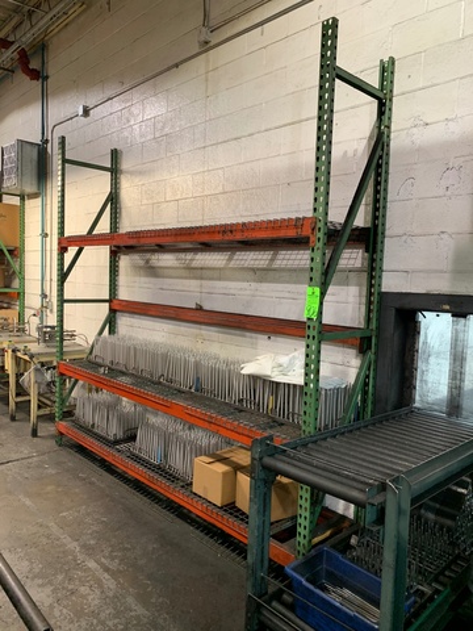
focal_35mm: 26
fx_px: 474
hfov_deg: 53.1
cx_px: 236
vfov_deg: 67.3
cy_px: 316
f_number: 1.8
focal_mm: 4.25
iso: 200
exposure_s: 1/60
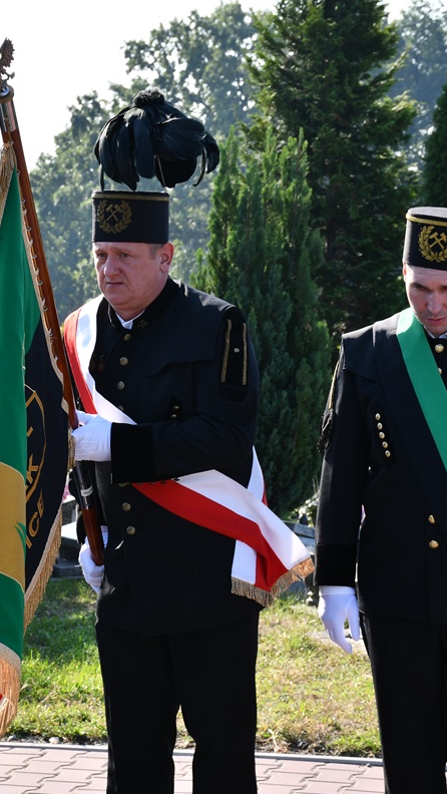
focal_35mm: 119
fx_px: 2505
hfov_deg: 10.2
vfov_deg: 18.0
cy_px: 400
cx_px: 62
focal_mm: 50
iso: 200
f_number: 8
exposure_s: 1/250
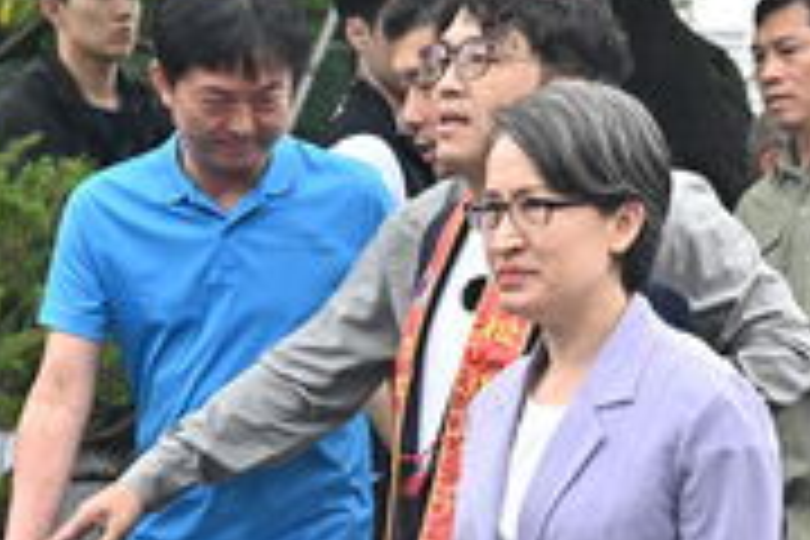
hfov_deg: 15.4
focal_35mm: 133
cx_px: 562
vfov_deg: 10.3
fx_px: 2992
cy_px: 428
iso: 640
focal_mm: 60
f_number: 6
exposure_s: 1/400
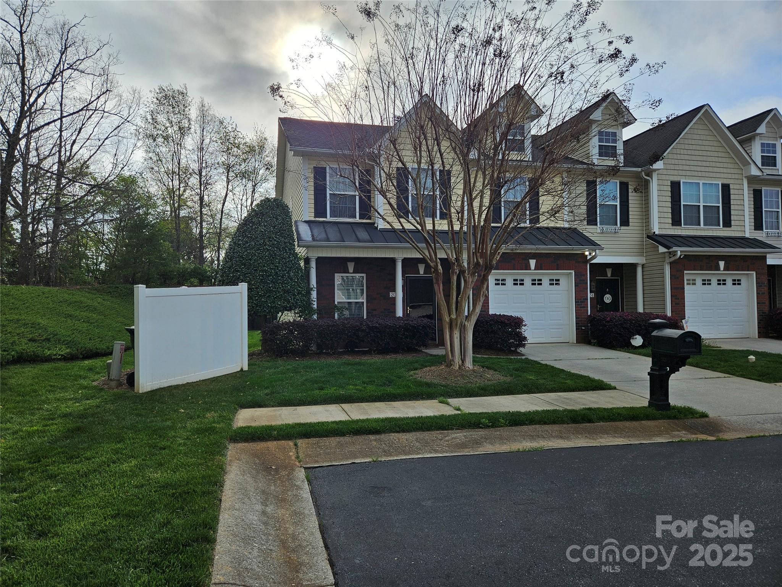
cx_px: 391
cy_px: 294
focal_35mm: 23
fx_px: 520
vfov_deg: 58.9
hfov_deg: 73.9
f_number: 1.8
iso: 25
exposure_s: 1/1829
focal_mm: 5.4
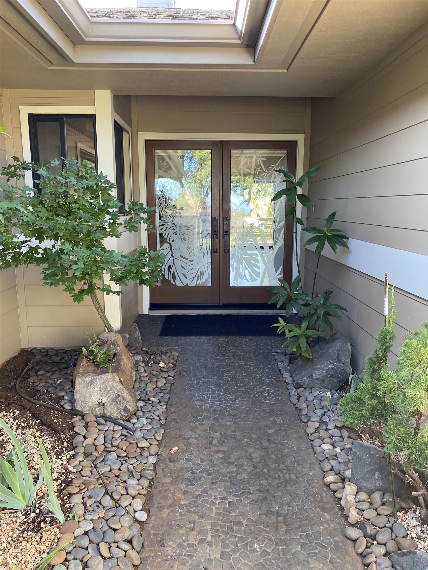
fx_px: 429
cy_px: 285
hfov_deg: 53.1
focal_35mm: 26
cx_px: 214
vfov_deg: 67.3
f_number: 1.8
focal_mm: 4.25
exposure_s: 1/121
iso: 100
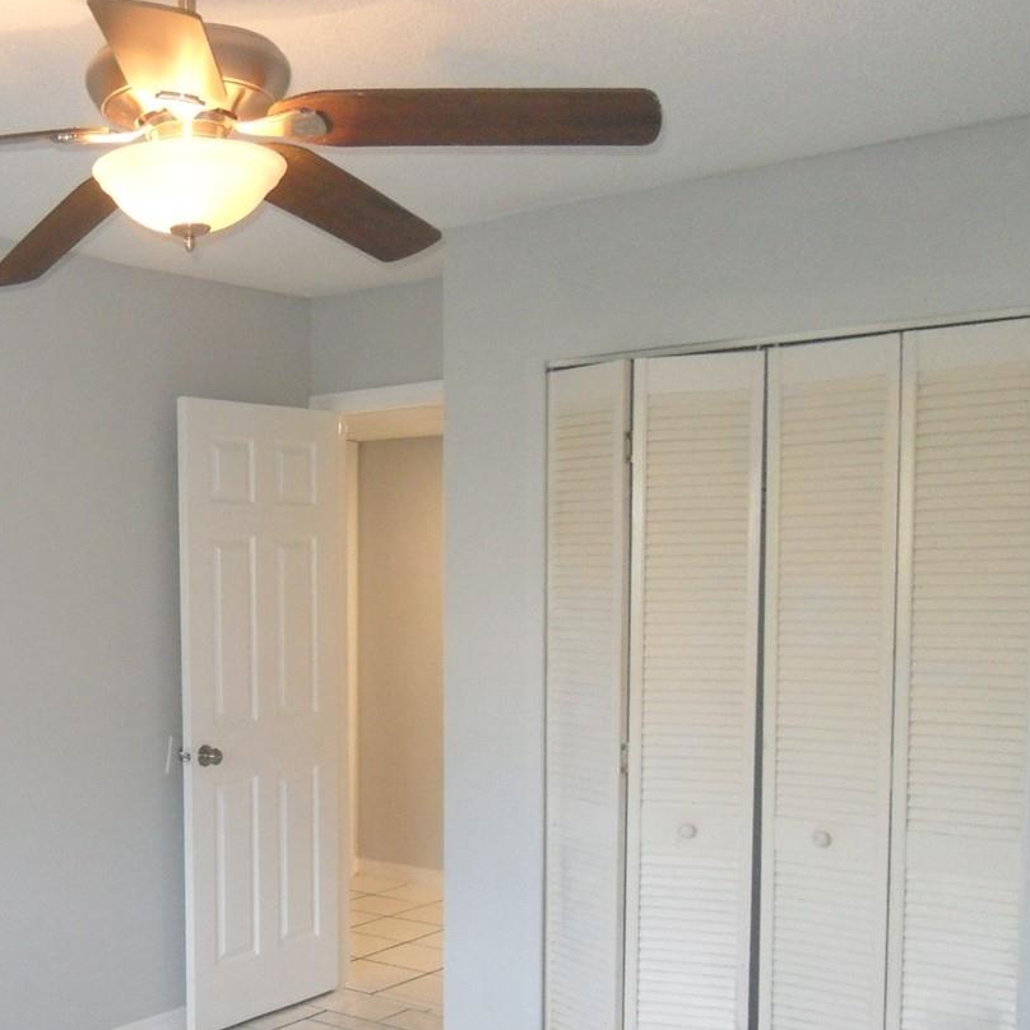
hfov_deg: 38.0
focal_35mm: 42
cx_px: 152
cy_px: 706
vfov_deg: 39.4
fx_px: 1414
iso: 240
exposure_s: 1/45
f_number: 2.8
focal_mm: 4.3
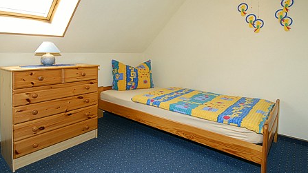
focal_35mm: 19
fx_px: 155
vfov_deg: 58.2
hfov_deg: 89.6
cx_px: 154
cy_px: 91
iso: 400
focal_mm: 12
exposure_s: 1/80
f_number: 6.3
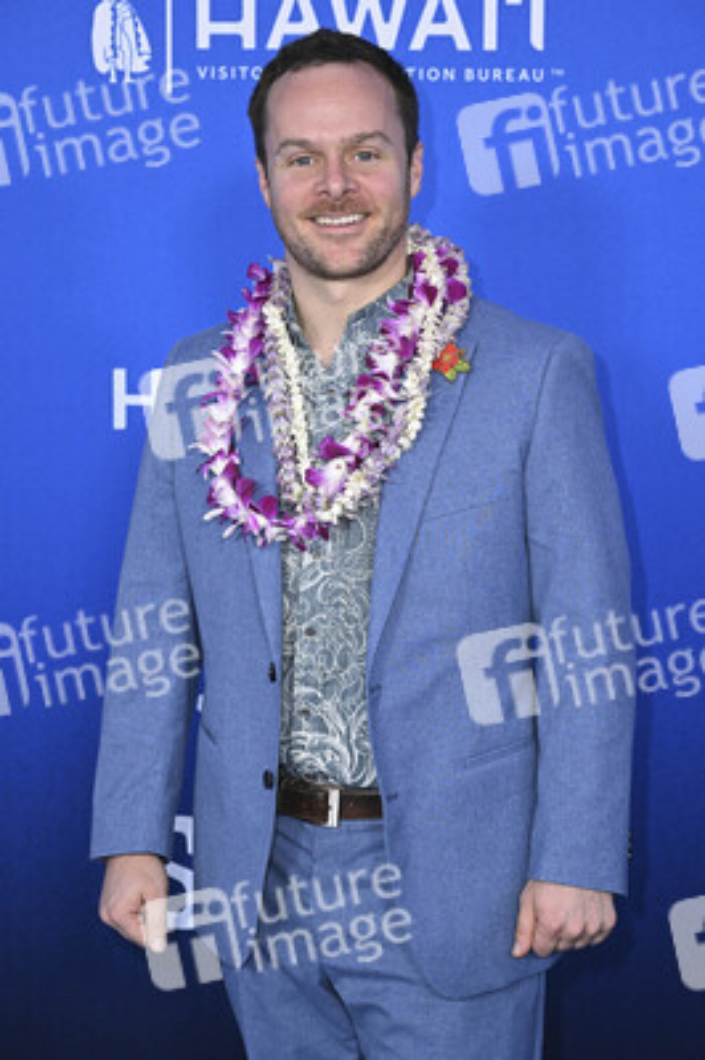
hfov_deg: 16.2
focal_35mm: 84
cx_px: 352
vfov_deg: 24.2
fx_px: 2472
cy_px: 530
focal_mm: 84
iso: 1600
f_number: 6.3
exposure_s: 1/200
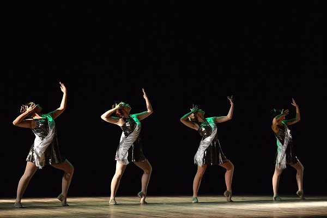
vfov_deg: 20.2
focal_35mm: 68
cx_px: 164
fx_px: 613
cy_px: 109
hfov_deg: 29.9
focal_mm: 45
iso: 1600
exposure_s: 1/160
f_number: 5.6
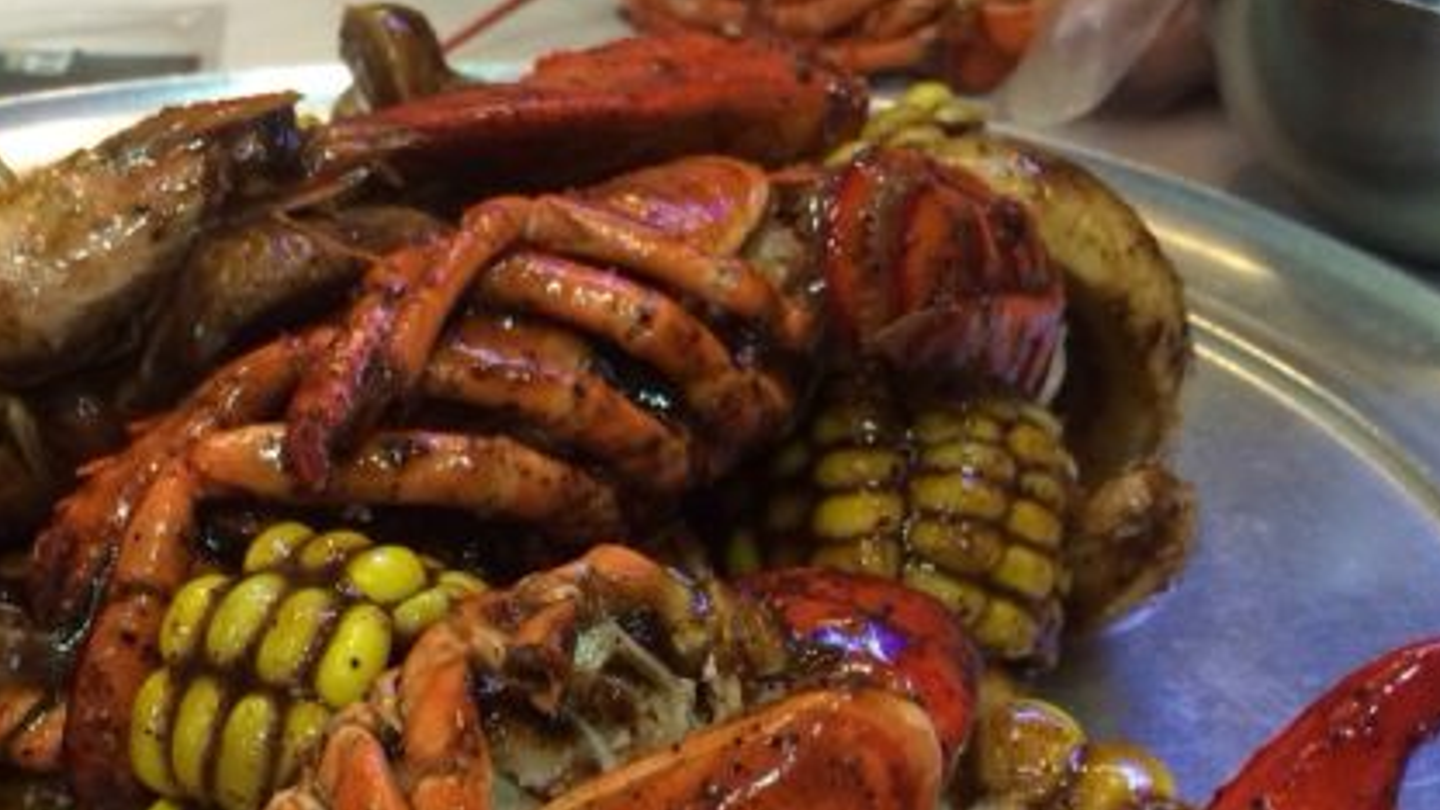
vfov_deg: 21.2
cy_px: 781
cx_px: 457
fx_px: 2100
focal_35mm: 55
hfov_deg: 37.4
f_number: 2.2
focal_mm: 4.12
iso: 160
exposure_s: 1/30
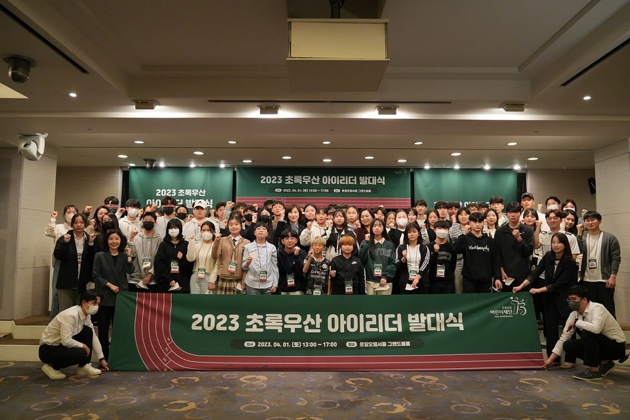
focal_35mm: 27
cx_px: 315
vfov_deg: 47.9
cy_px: 210
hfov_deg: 67.4
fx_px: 472
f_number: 4
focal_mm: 27
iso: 4000
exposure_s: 1/250
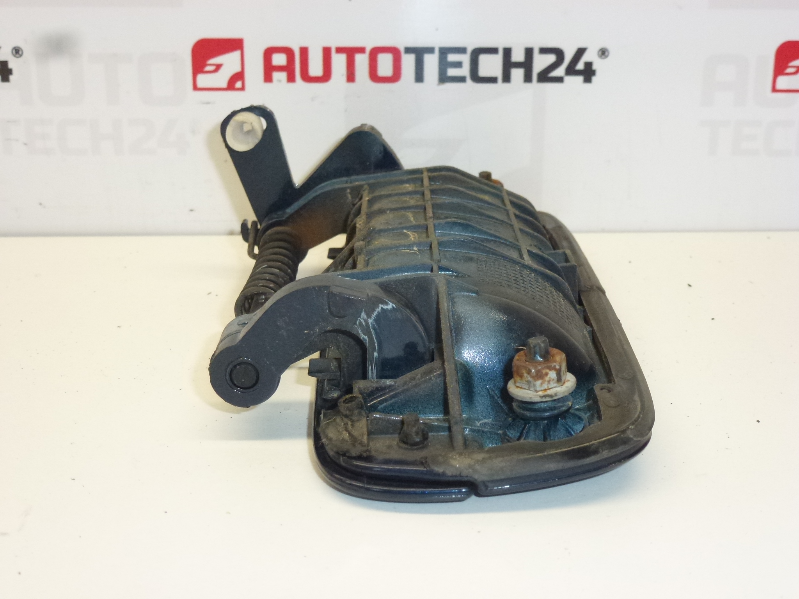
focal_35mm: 49
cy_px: 300
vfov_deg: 29.7
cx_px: 400
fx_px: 1131
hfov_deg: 38.9
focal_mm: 8.7
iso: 400
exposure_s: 1/200
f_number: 4.1
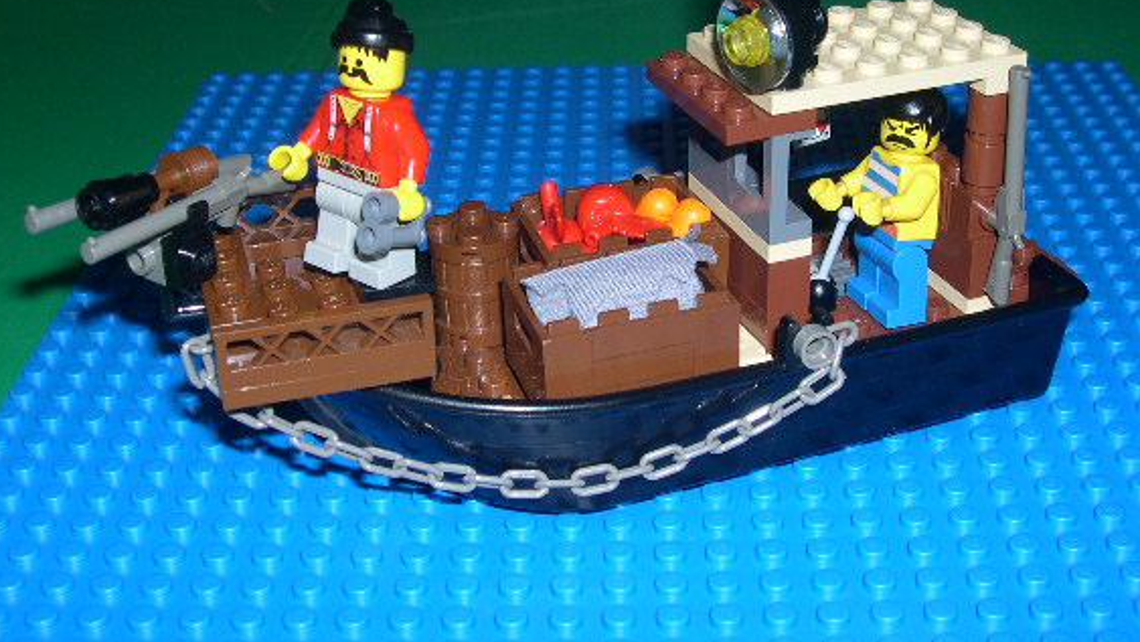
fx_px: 1572
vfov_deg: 22.9
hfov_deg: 39.8
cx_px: 591
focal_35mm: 52
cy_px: 196
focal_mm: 9
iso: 100
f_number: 8
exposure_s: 1/60
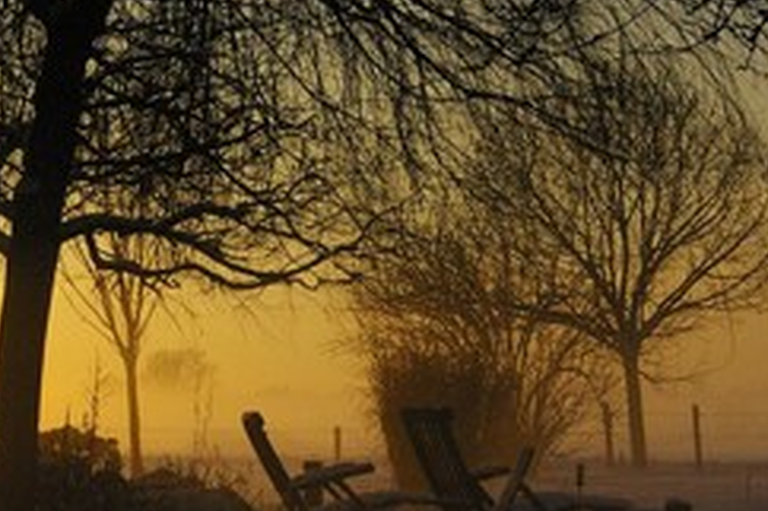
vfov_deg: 12.0
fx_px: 2430
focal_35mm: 114
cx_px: 181
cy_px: 368
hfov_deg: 17.8
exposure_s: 1/3000
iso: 1600
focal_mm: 40
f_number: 16
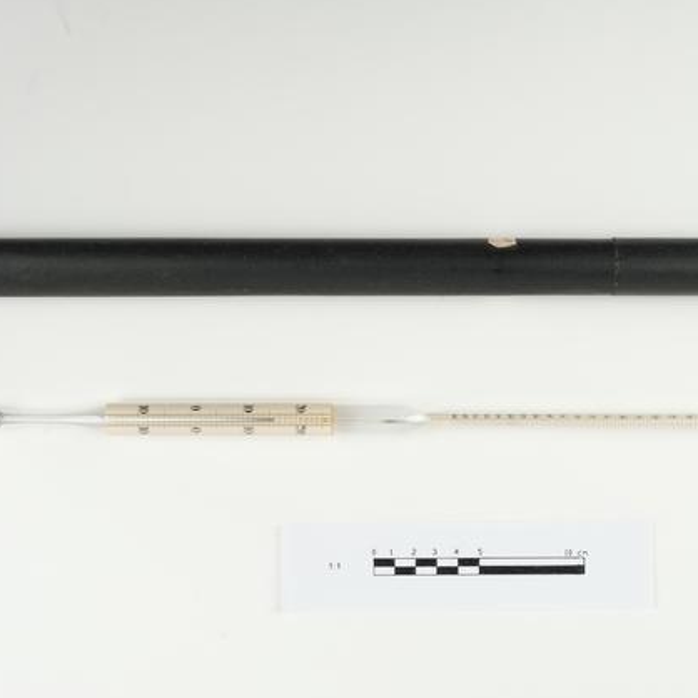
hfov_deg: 35.8
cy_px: 378
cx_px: 441
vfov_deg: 36.0
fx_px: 1072
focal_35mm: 47
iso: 200
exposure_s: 1/45
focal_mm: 22.3
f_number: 8
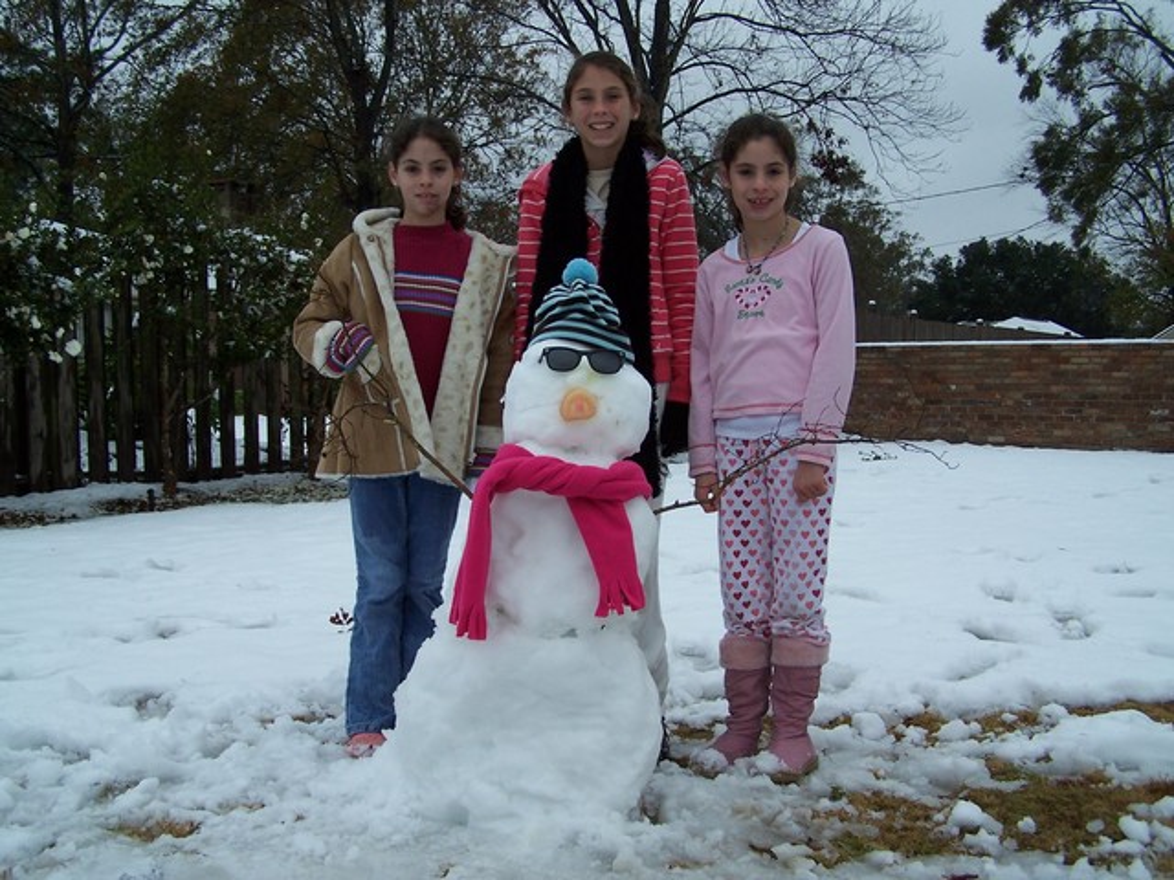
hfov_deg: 46.8
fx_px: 1357
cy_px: 440
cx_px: 587
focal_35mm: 40
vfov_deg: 36.0
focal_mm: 6.7
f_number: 2.8
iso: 80
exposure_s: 1/750
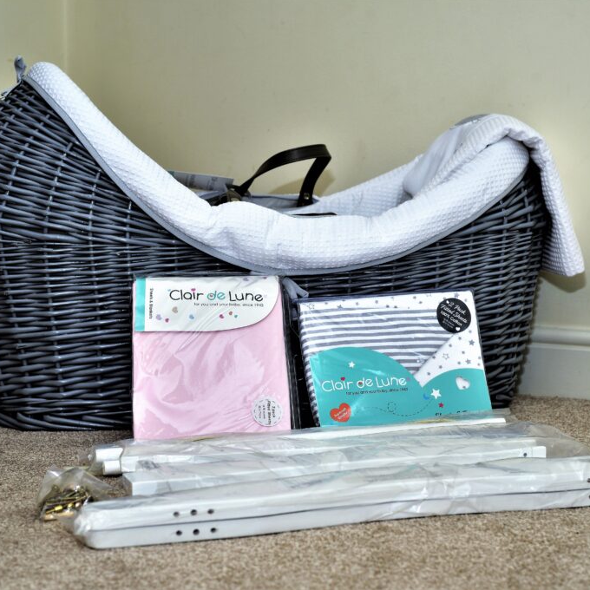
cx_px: 338
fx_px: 1234
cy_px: 294
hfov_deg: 26.9
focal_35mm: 64
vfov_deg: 26.9
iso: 160
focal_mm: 50
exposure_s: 1/100
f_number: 6.3
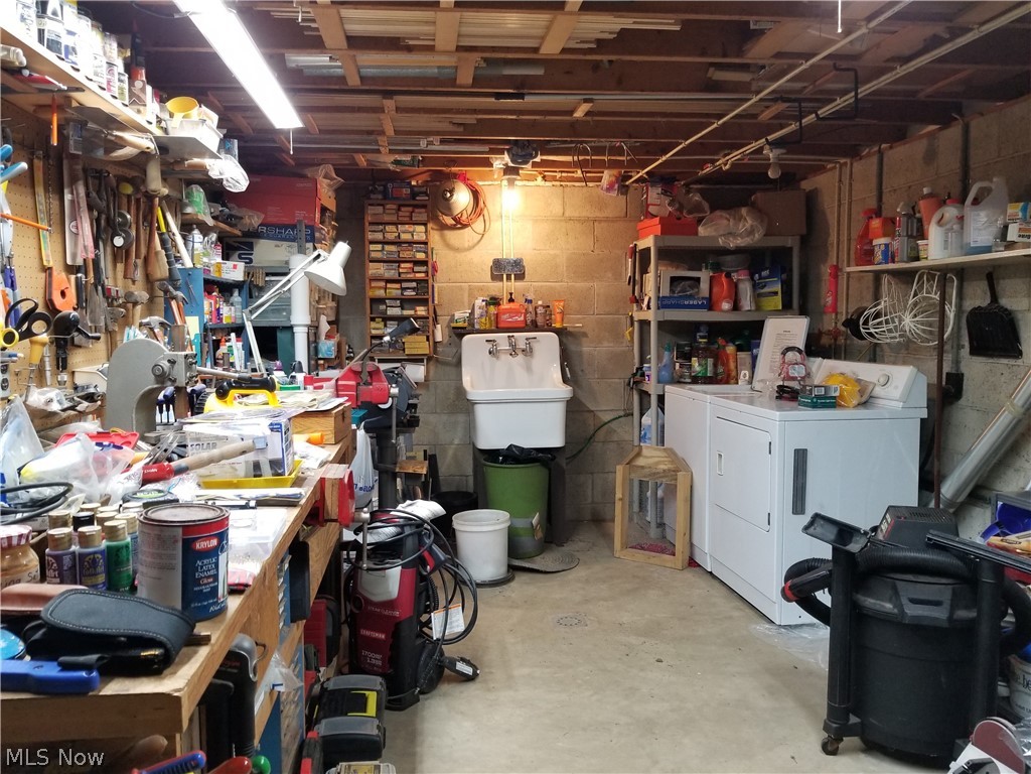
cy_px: 387
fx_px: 774
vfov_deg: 53.1
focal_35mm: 26
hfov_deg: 67.3
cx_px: 516
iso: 160
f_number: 1.7
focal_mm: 4.25
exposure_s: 1/60
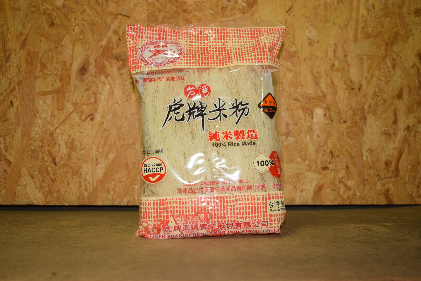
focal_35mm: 38
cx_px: 210
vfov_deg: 35.5
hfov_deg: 51.3
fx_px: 439
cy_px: 140
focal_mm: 25
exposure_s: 1/80
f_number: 4
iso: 1250
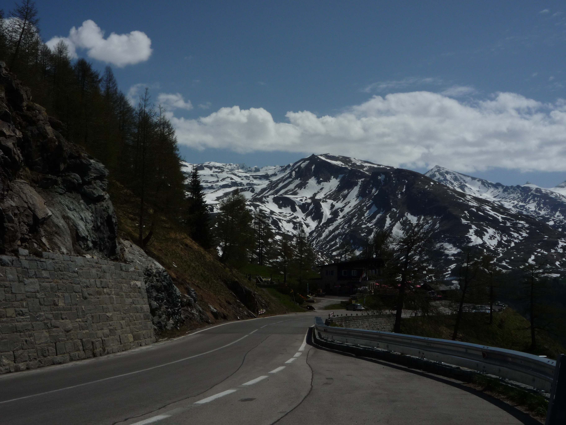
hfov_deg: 43.9
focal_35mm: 43
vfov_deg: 33.6
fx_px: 703
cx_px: 283
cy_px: 212
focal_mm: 7.5
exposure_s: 1/1000
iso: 100
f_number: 8
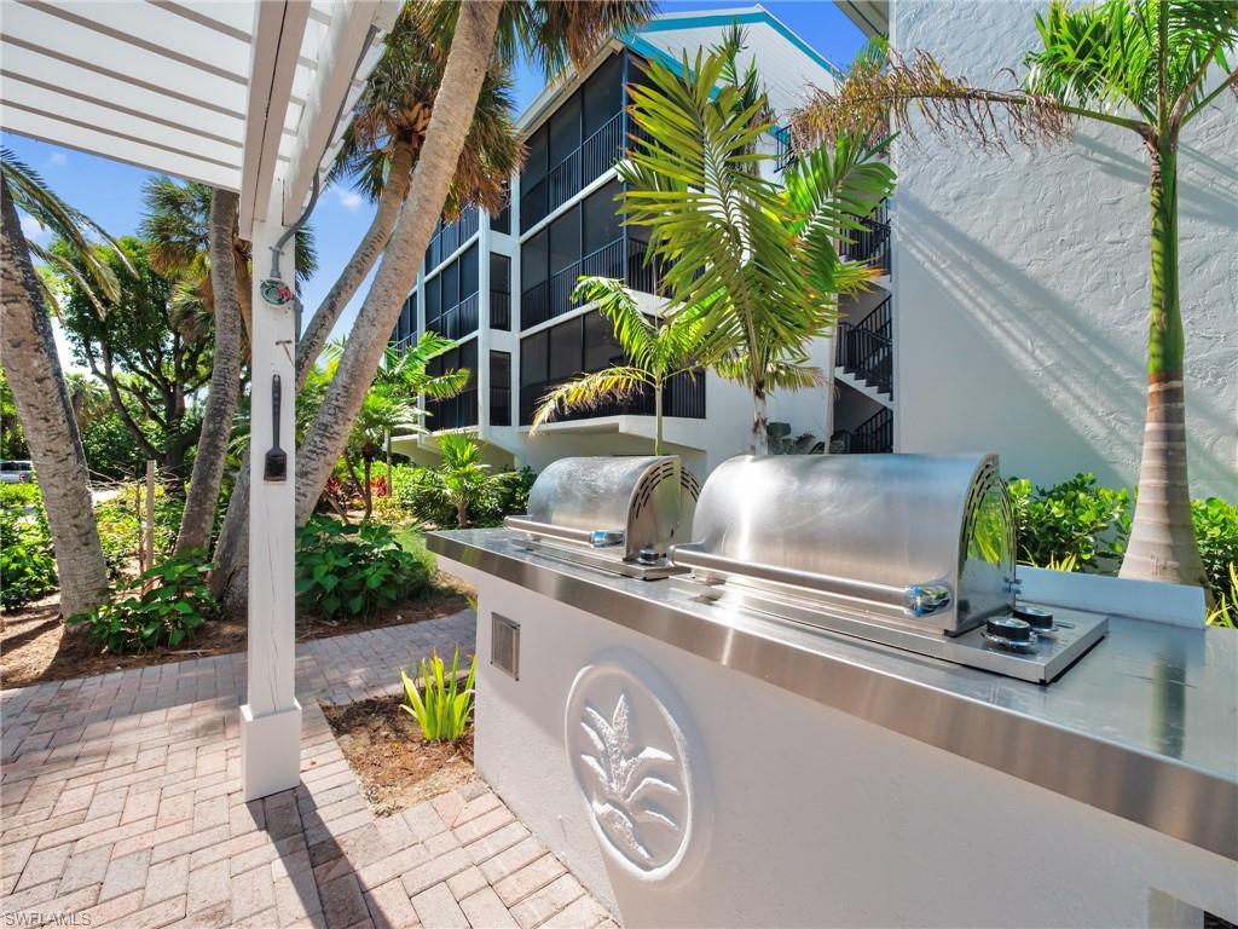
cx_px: 619
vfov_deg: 85.7
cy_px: 464
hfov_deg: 102.1
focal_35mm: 14
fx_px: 501
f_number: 7.1
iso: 200
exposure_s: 1/400
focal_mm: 7
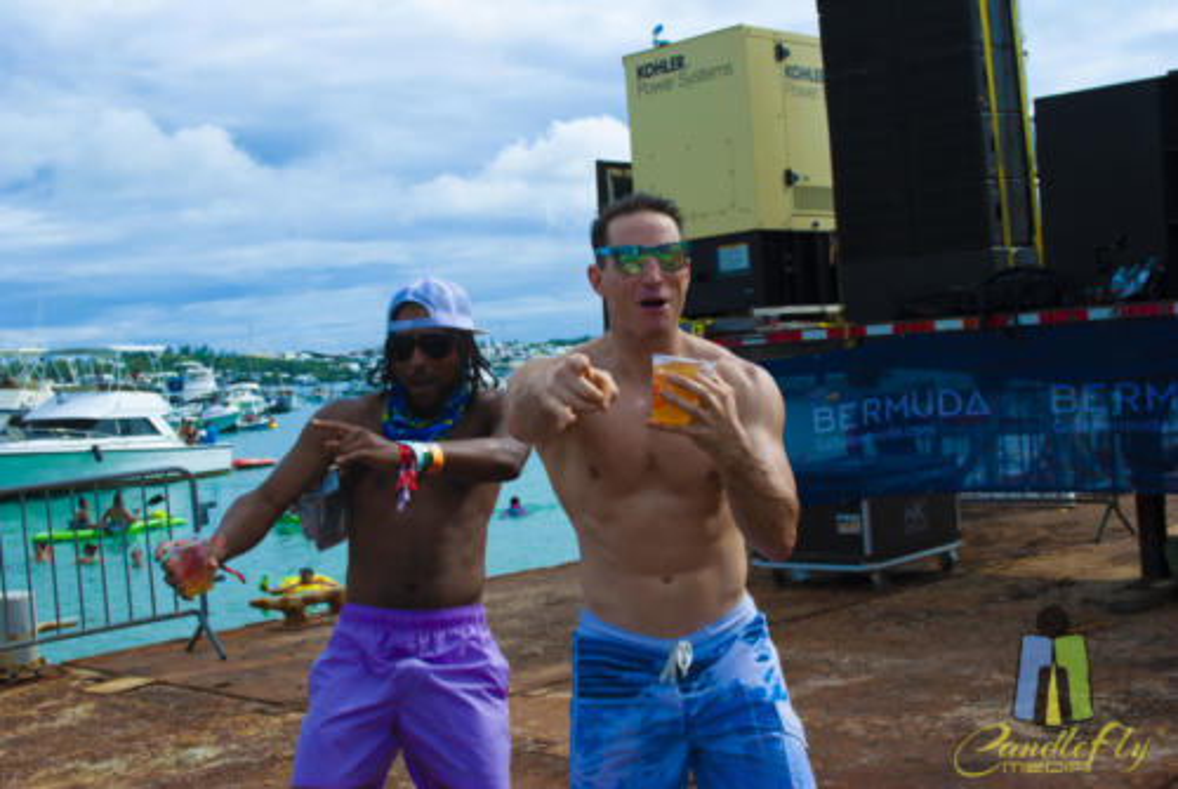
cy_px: 394
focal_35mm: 48
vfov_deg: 28.2
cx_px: 589
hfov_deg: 41.1
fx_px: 1573
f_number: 8
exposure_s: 1/250
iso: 100
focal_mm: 32
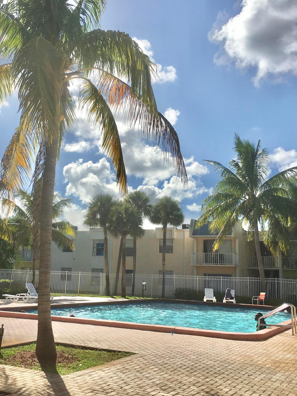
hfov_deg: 36.5
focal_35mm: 39
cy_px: 199
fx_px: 446
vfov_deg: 47.9
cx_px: 107
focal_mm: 4.15
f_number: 2.2
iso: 25
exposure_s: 1/3846
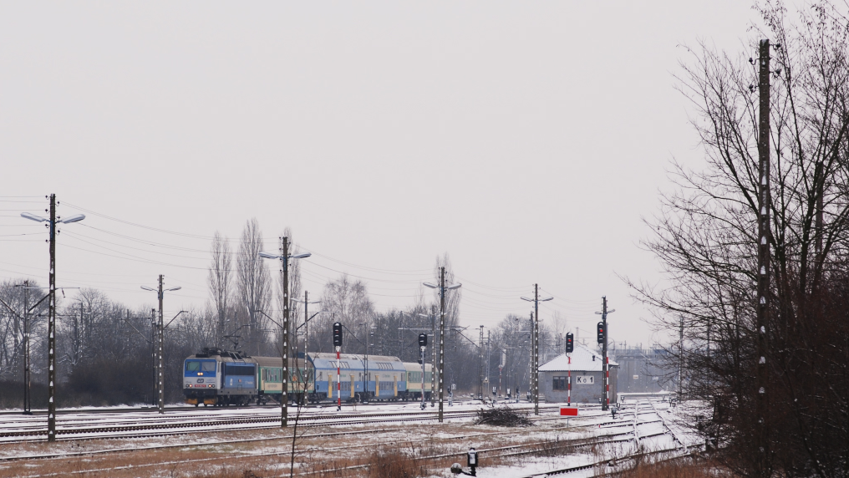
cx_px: 425
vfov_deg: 9.0
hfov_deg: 16.0
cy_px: 278
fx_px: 3029
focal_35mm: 135
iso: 200
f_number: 6.3
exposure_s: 1/320
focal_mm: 85
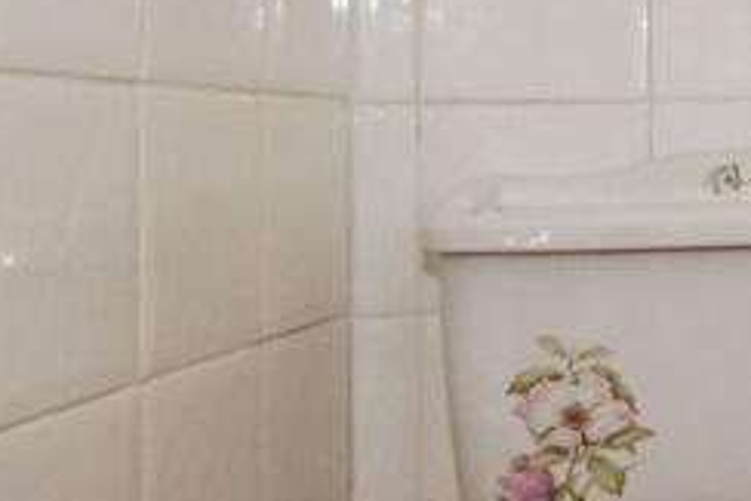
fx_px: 1315
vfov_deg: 21.5
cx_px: 1314
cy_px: 146
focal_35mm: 63
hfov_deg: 21.8
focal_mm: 10
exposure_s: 1/60
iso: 1000
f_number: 10
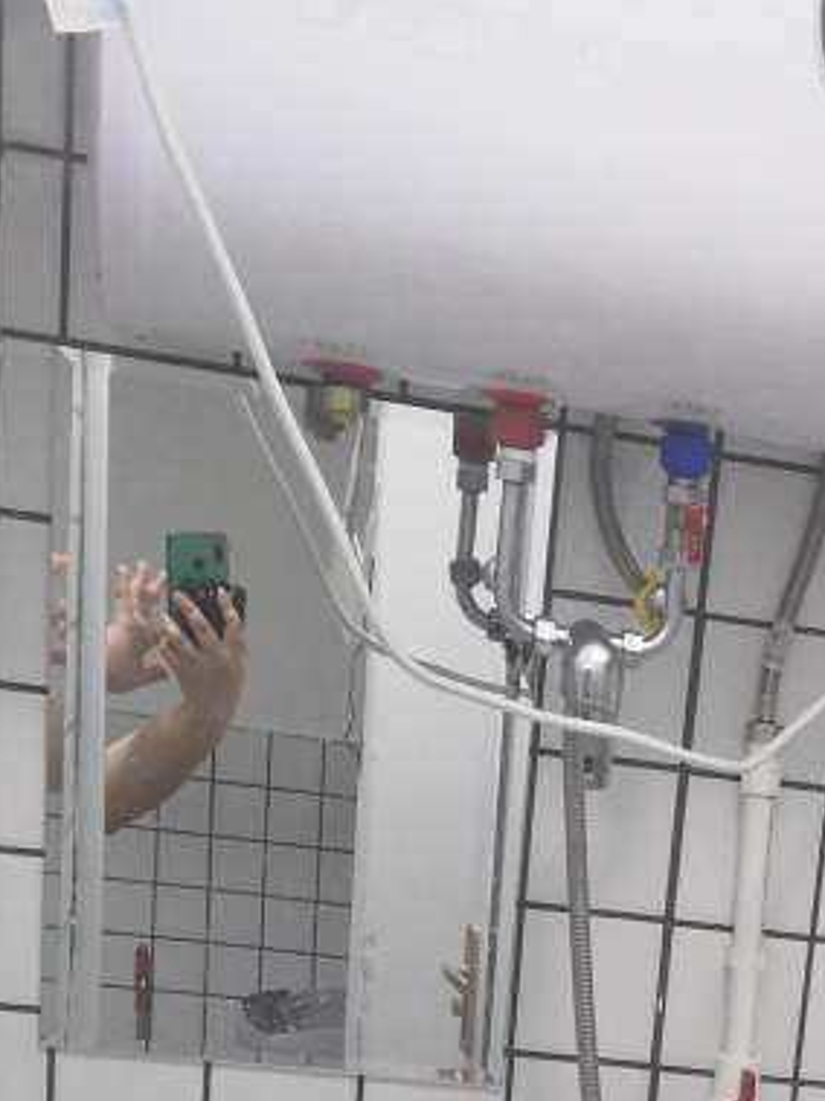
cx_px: 924
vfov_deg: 22.5
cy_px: 1498
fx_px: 2416
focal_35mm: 76
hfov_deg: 18.6
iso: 250
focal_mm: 3.95
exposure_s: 1/33.3
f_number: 1.8
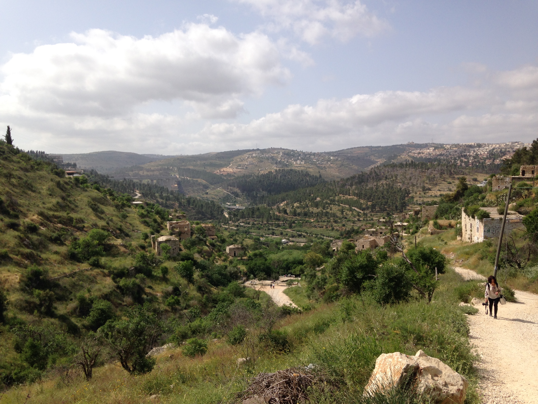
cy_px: 202
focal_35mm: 33
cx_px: 269
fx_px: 513
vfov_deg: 42.9
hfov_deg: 55.4
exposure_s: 1/1869
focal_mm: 4.12
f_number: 2.4
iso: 50
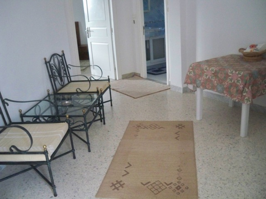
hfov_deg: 52.6
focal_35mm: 35
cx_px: 133
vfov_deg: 40.7
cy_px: 100
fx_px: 269
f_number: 3.1
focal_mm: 6.3
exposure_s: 1/60
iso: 800
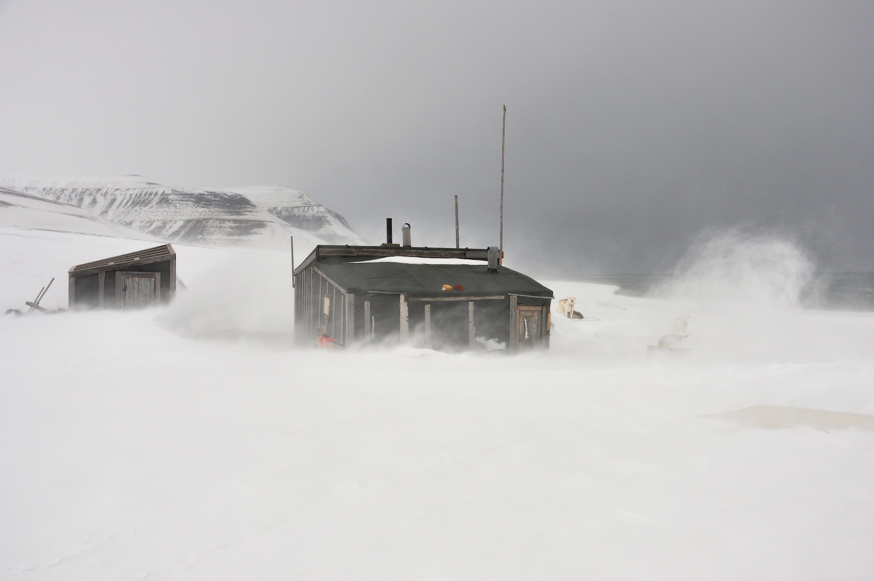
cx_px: 437
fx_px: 1091
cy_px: 290
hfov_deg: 43.7
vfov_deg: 29.8
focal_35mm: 45
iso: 200
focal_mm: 30
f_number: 9
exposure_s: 1/100
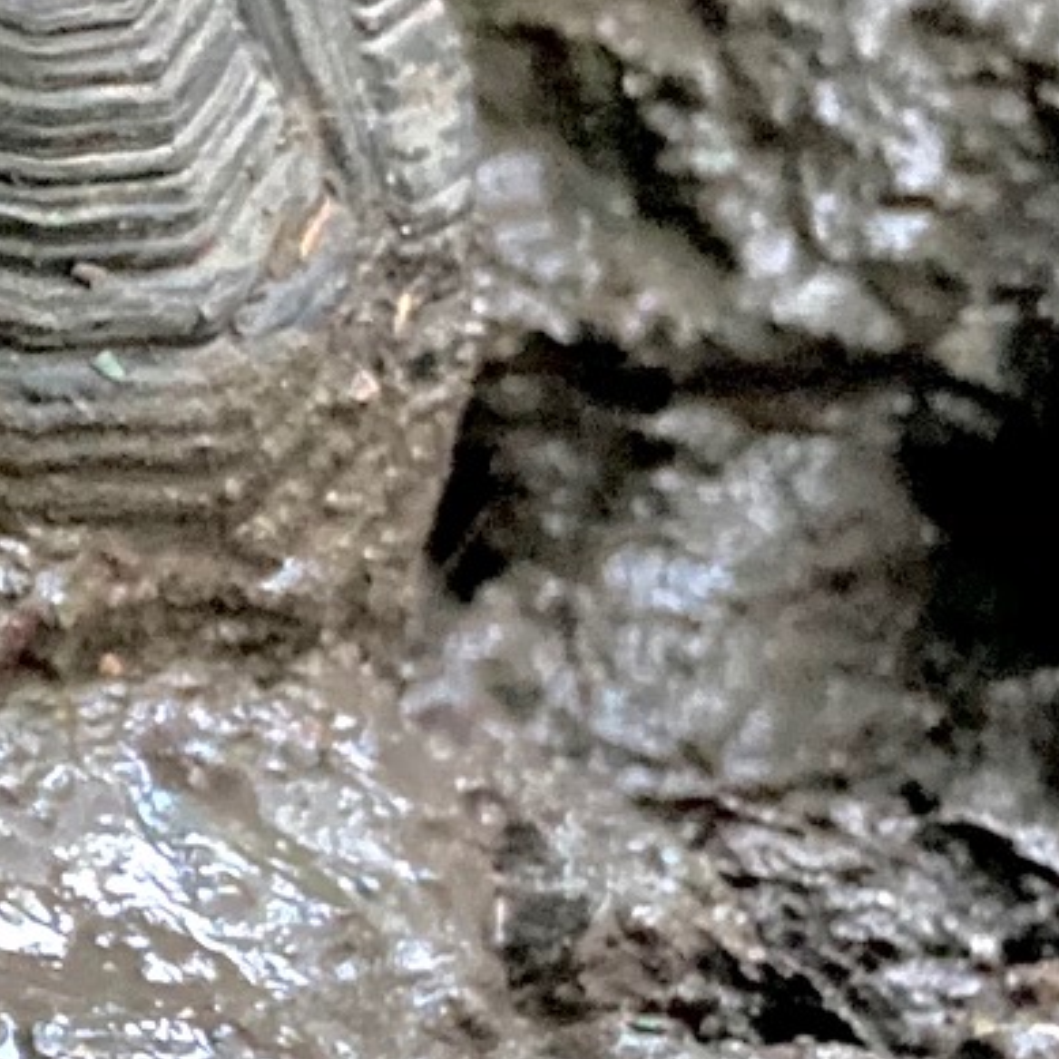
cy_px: 482
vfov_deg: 14.6
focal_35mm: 119
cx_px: -1356
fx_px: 4119
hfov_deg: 12.2
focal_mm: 4.25
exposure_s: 1/4
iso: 800
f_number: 1.8
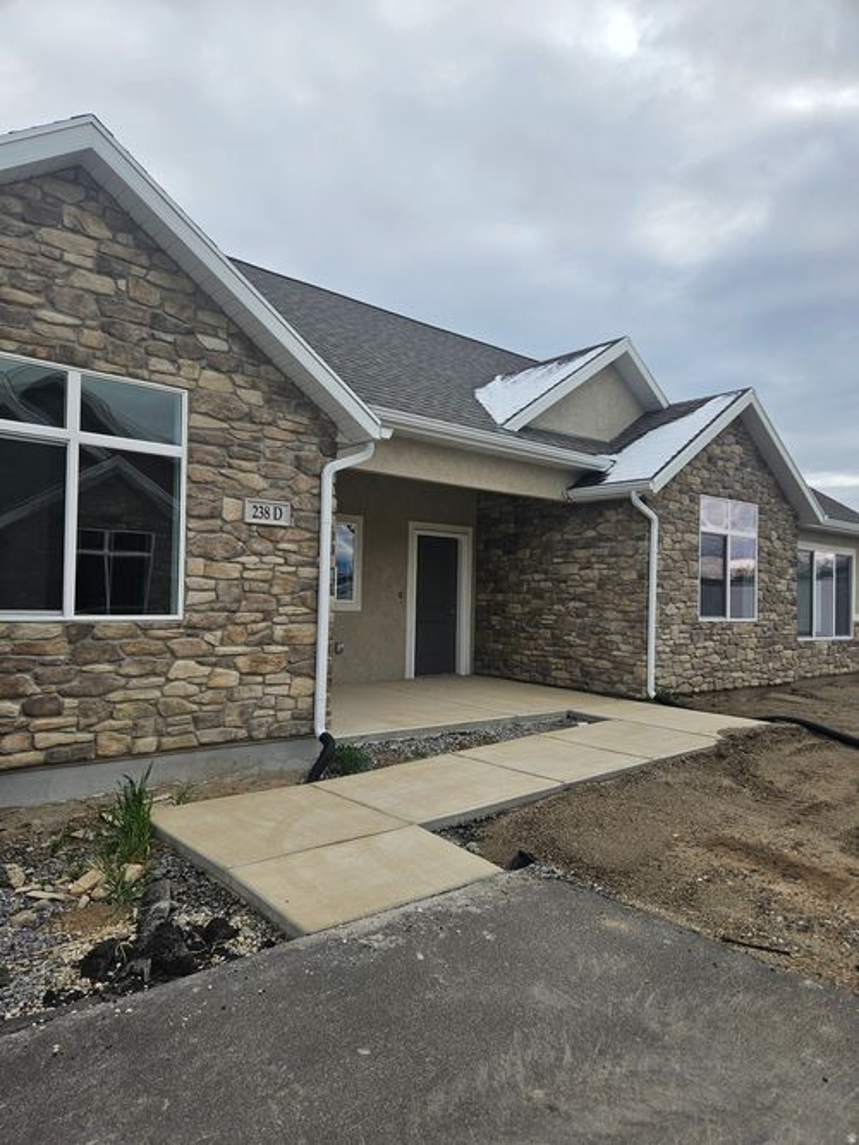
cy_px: 572
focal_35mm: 23
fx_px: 761
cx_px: 430
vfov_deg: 73.9
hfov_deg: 58.9
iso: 25
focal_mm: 5.4
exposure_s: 1/1538
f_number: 1.8
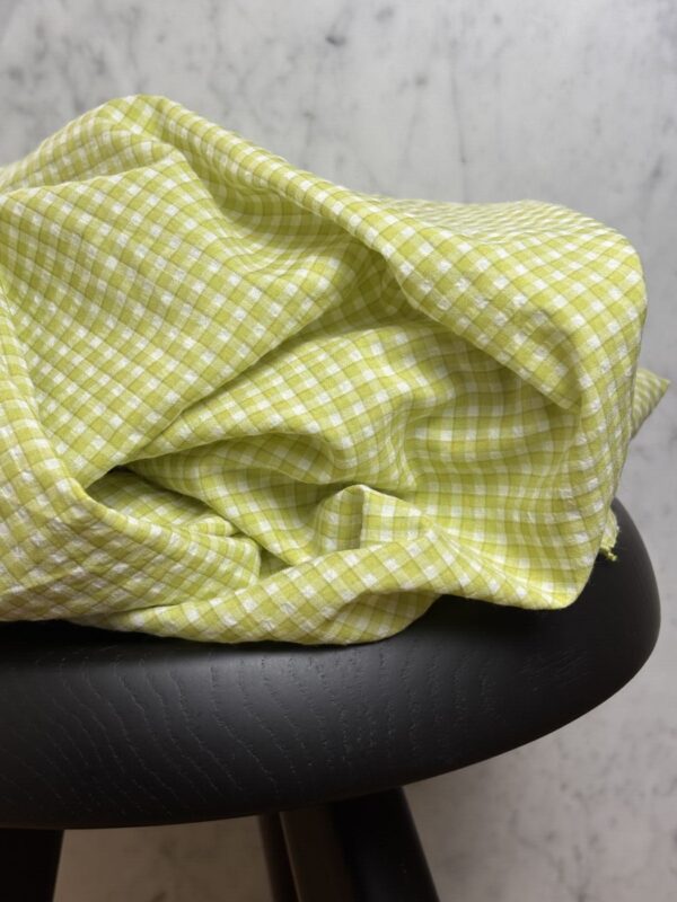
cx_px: 338
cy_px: 451
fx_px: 1356
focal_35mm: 52
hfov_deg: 28.0
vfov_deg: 36.8
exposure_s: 1/124
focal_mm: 5.96
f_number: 1.6
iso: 25
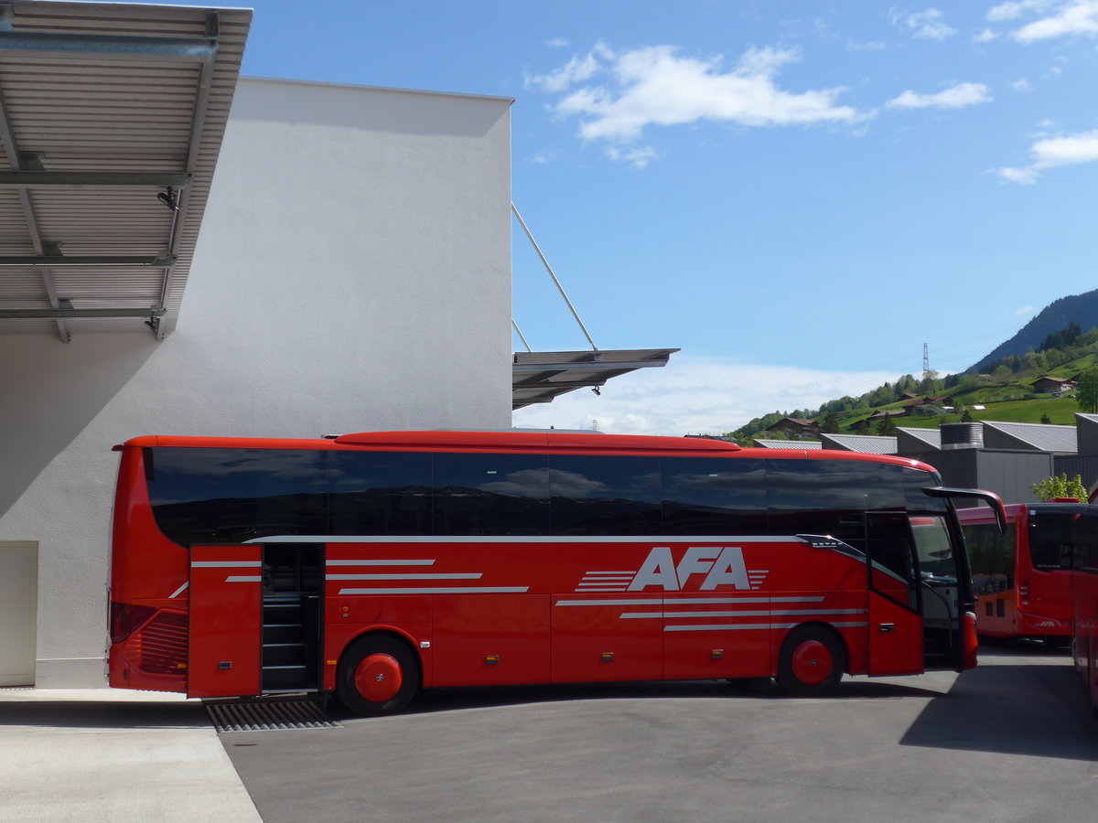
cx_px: 549
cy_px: 412
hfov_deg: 41.2
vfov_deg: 31.5
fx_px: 1459
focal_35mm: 46
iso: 80
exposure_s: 1/2000
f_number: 3
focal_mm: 9.5
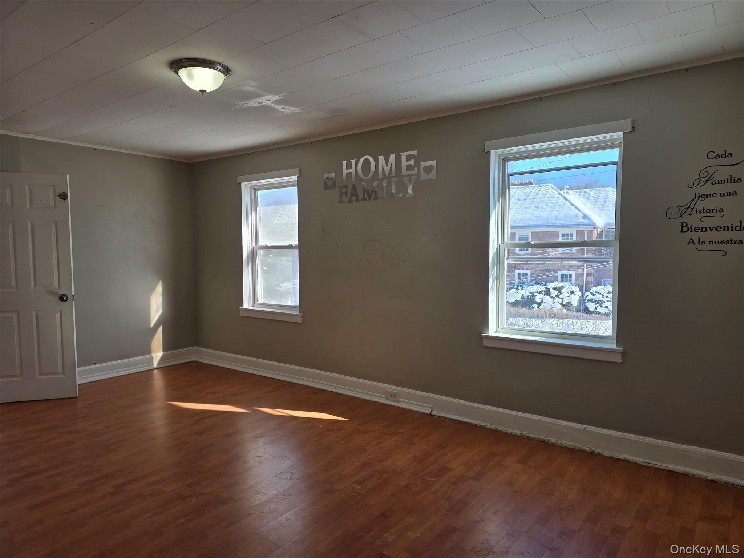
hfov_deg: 73.9
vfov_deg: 58.9
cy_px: 279
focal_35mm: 23
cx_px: 372
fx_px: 494
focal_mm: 6.3
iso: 12
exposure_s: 1/143
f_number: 1.7
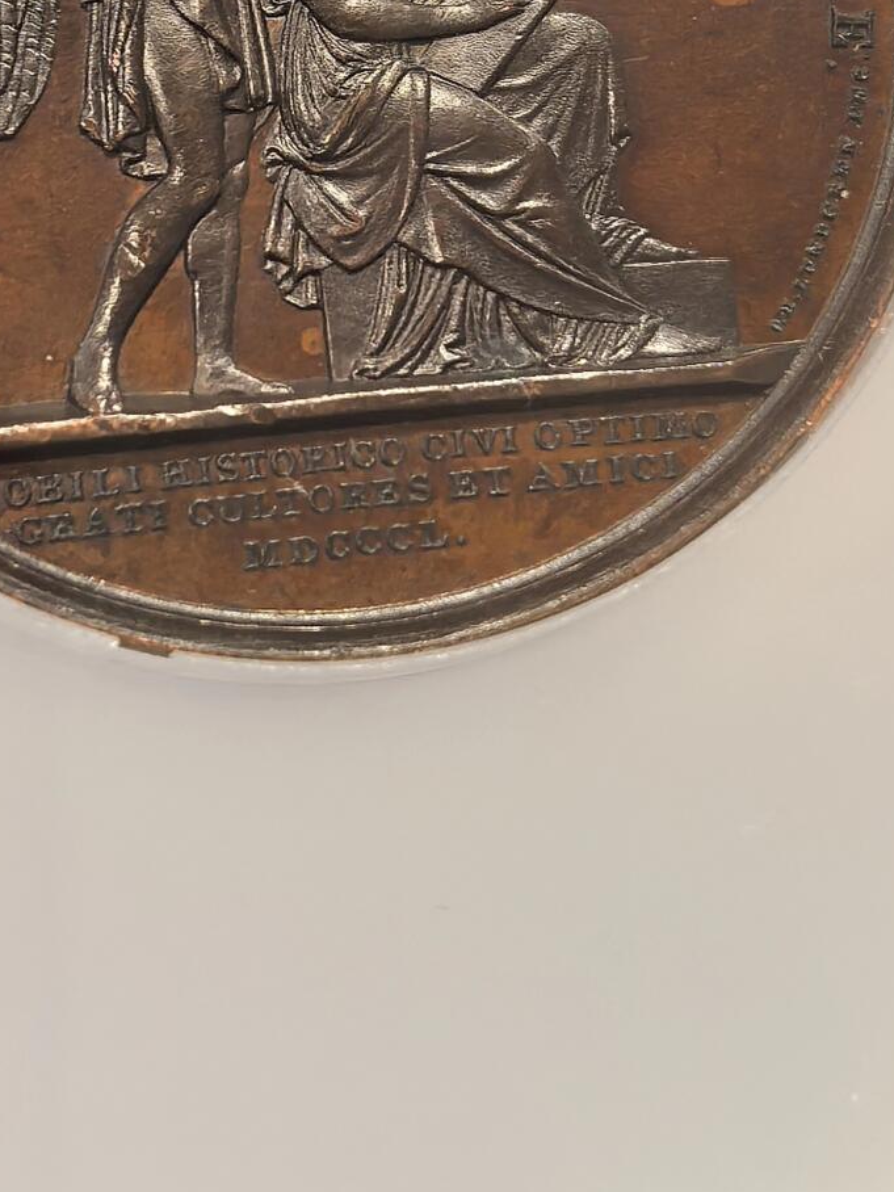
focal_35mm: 107
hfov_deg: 13.8
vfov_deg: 18.0
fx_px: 3685
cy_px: 37
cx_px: 328
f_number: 2
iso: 200
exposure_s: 1/50
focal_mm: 6.98
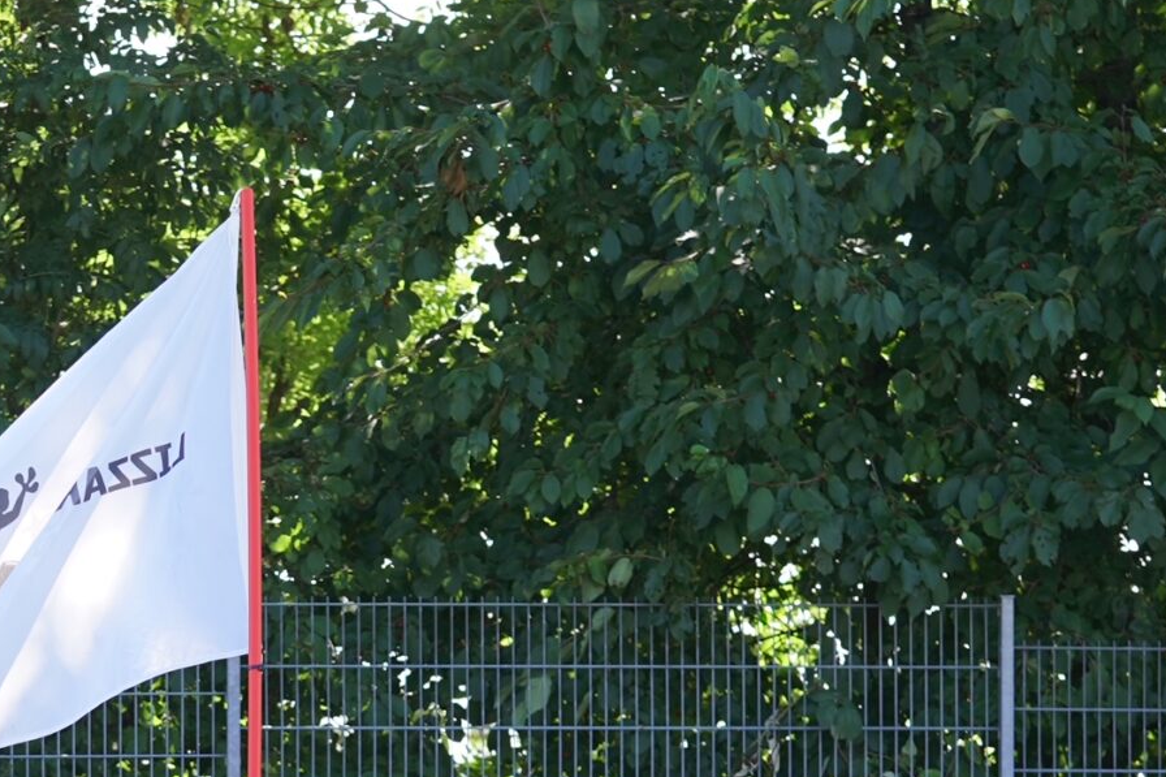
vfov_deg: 6.8
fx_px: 6476
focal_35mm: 200
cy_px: 1093
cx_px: 30
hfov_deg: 10.2
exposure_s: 1/160
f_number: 4
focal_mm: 70
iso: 100
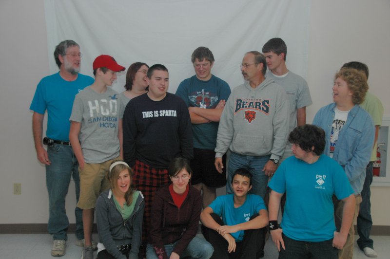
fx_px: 471
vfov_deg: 30.8
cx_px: 195
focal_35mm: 44
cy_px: 130
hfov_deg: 45.0
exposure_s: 1/60
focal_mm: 29
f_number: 4.2
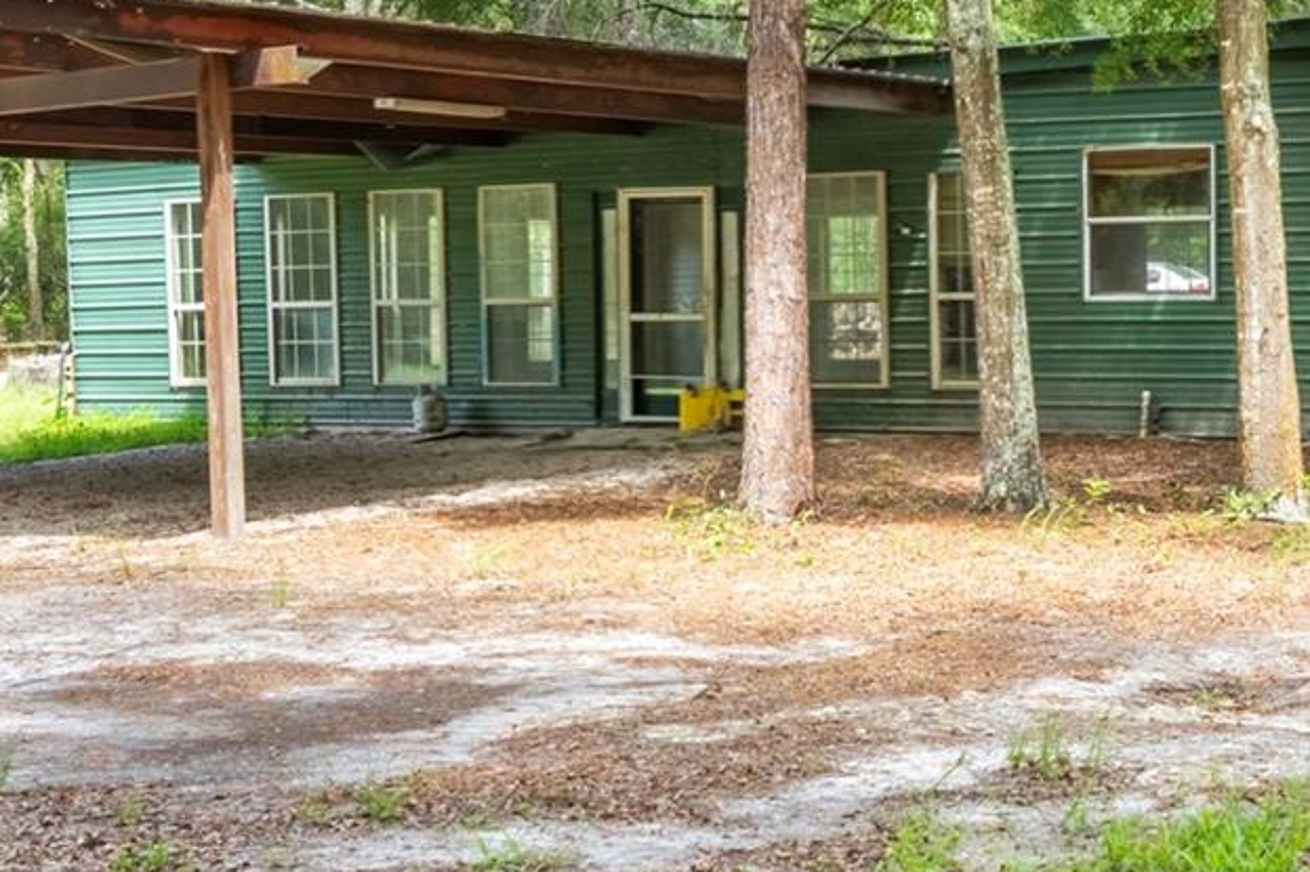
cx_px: 992
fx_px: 2801
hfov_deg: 26.0
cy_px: 551
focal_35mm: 77
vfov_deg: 17.7
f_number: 8
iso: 250
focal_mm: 20
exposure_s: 1/1000
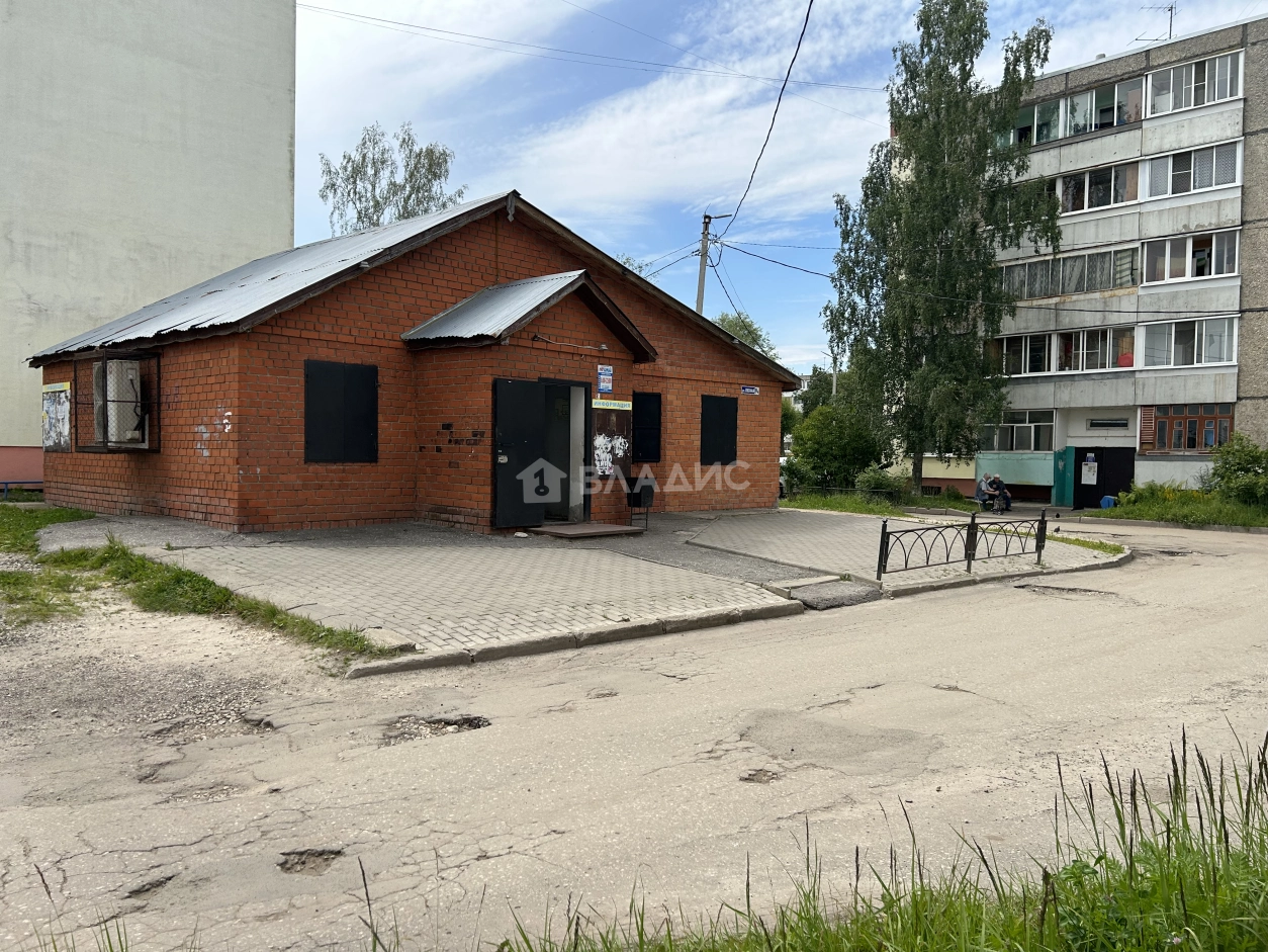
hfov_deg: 67.3
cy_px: 476
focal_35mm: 26
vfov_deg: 53.1
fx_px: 953
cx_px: 634
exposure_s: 1/4274
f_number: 1.5
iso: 50
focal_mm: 5.7
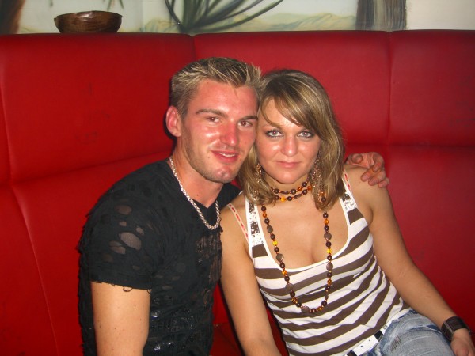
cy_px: 178
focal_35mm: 38
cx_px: 238
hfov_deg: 49.0
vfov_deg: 37.7
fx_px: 521
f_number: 2.8
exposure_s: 1/60
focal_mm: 7.9
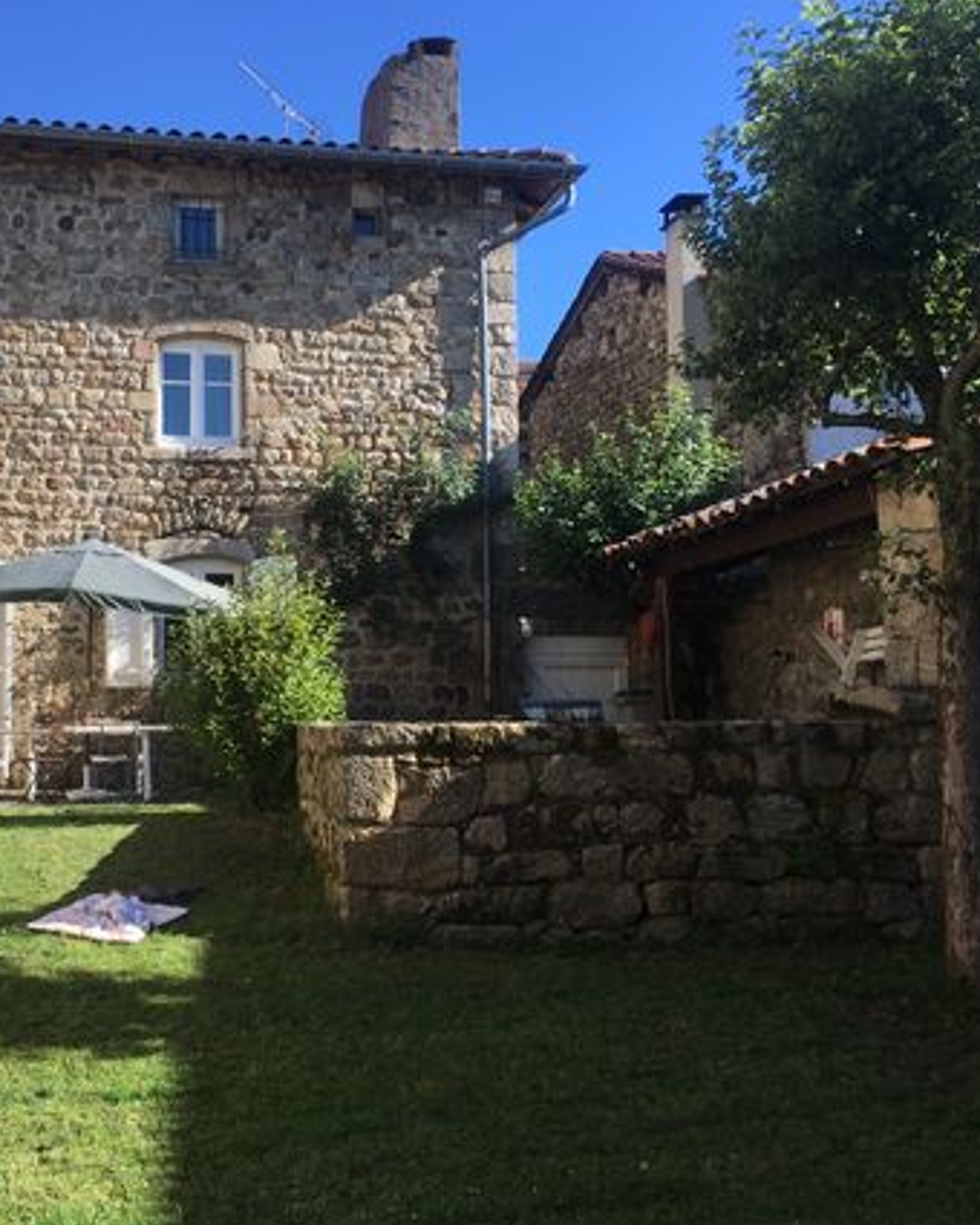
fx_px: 1450
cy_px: 623
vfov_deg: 45.8
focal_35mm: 40
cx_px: 271
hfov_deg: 36.6
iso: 25
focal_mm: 4.15
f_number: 2.2
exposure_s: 1/785
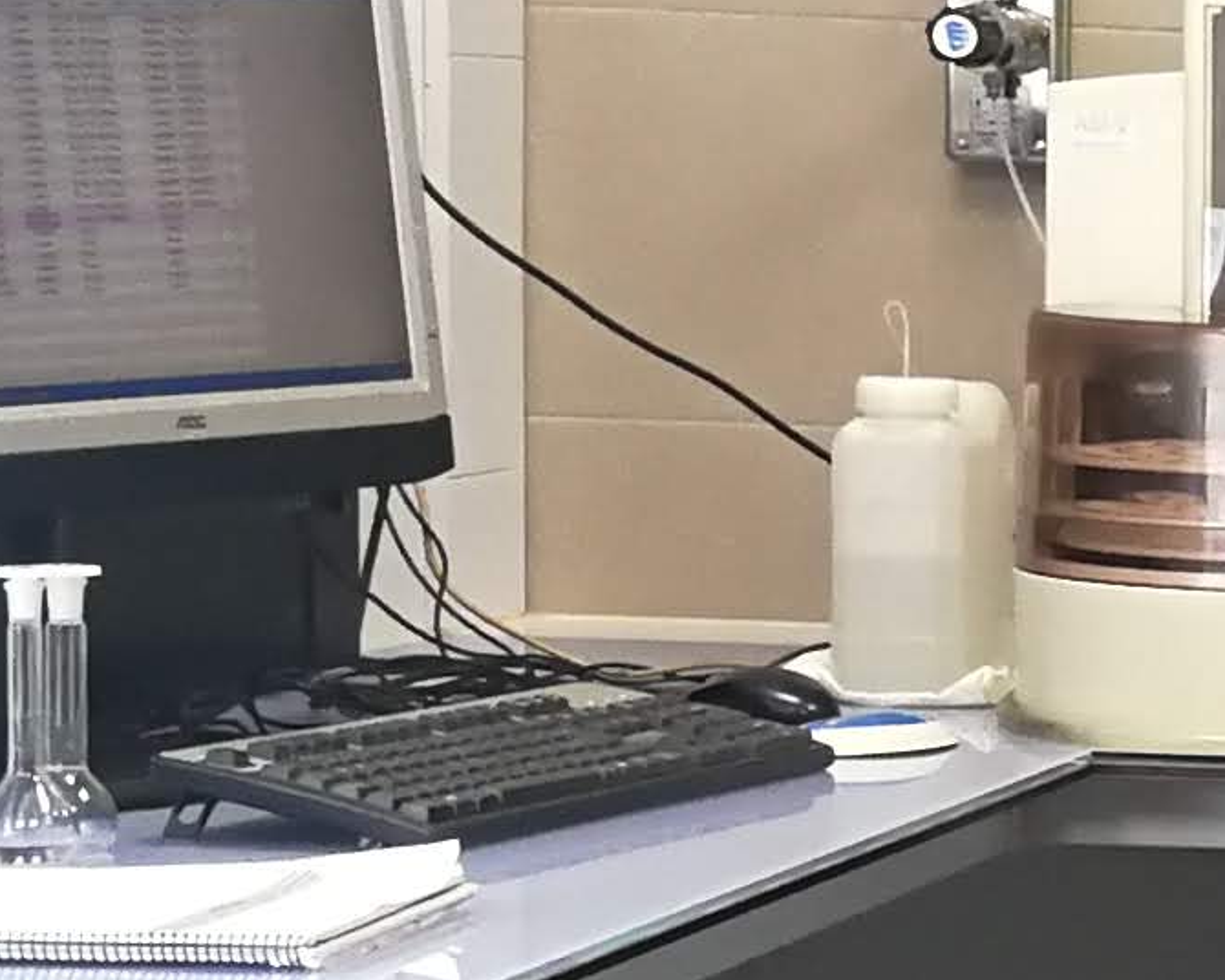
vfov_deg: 9.9
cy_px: 724
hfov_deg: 10.4
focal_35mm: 156
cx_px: 3061
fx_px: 5656
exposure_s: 1/50
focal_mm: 3.95
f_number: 2.2
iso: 160
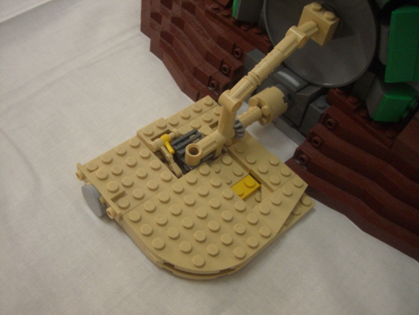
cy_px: 158
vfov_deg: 37.7
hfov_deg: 49.0
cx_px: 210
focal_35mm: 38
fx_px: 460
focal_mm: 6.2
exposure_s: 1/50
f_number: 2.7
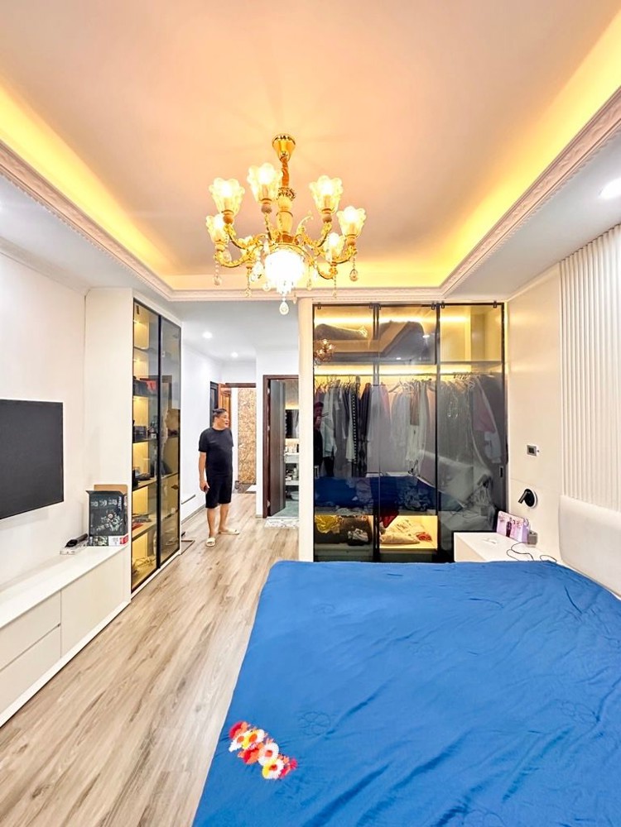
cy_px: 414
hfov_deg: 85.7
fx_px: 335
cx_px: 310
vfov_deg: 102.1
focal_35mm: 14
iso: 1000
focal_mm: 2.22
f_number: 2.2
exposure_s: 1/34
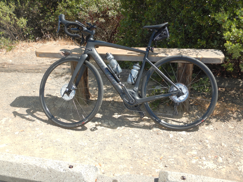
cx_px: 122
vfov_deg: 36.0
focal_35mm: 40
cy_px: 91
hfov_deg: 46.8
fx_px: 281
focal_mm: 7.2
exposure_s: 1/400
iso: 125
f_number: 4.2
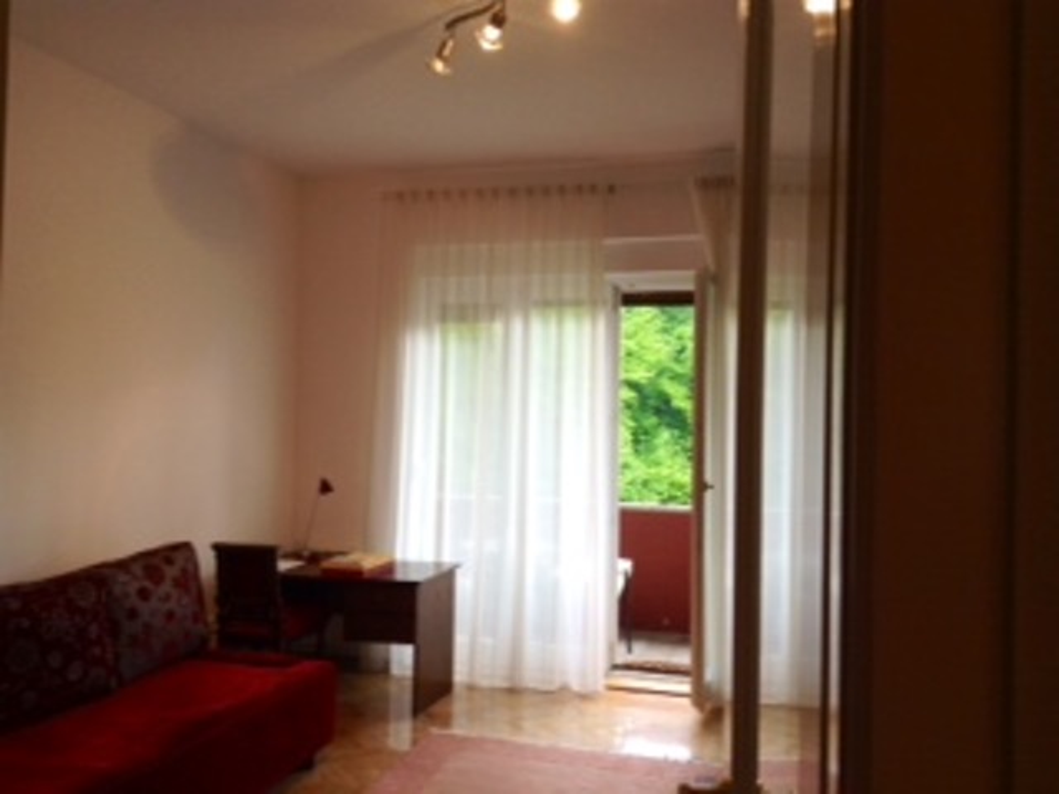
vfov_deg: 42.9
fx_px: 1010
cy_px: 397
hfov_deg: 55.4
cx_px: 530
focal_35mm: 33
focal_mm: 3.3
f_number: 2.4
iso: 40
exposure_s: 1/24
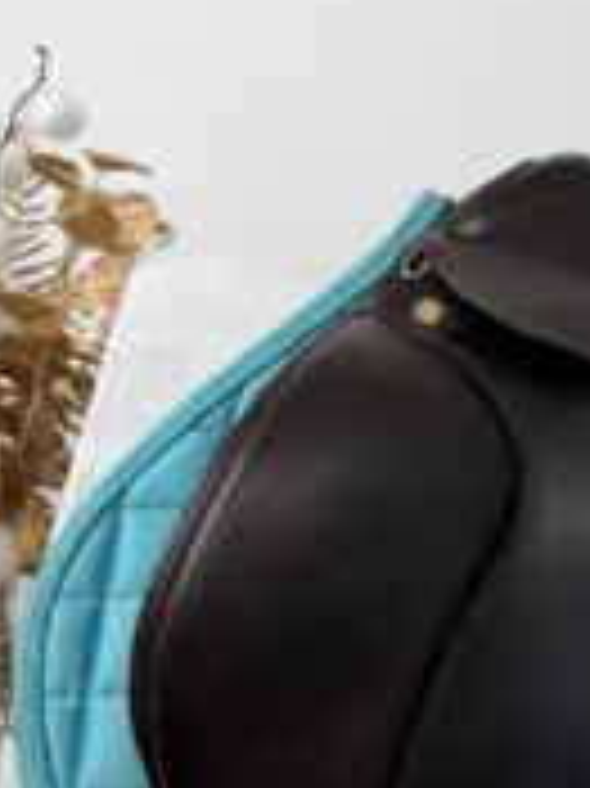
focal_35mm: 64
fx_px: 1456
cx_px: 707
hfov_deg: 21.3
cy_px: 263
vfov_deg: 30.1
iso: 64
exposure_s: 1/121
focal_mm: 6.76
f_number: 1.78
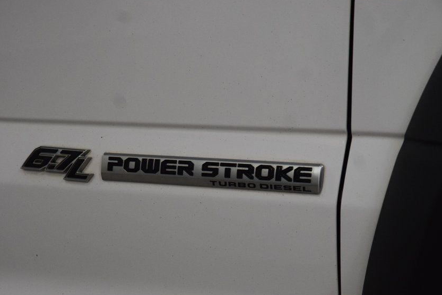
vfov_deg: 10.6
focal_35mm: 129
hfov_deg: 15.9
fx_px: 1584
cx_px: 186
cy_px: 178
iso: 1600
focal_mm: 70
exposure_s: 1/125
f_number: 6.3
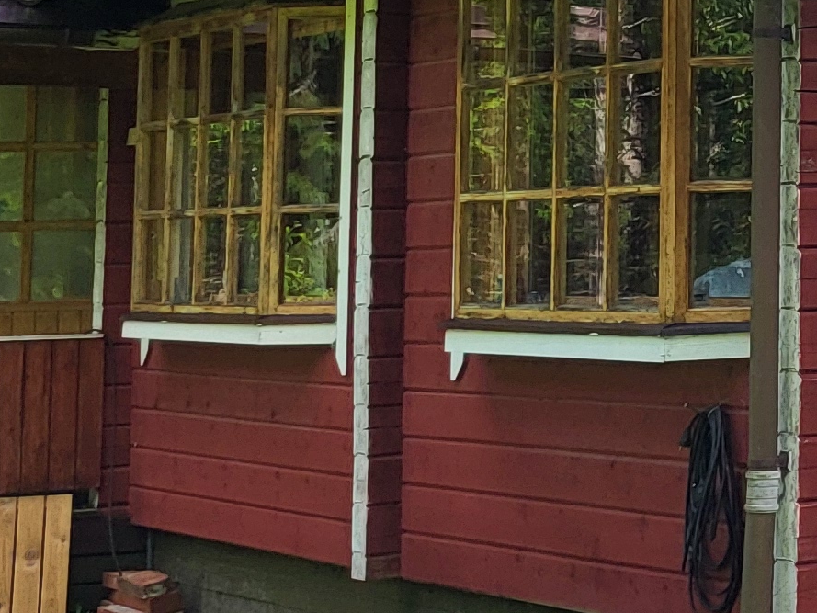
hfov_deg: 15.0
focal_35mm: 117
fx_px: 2762
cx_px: 1390
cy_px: -8
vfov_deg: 12.5
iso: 40
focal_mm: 5.4
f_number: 1.8
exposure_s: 1/1135
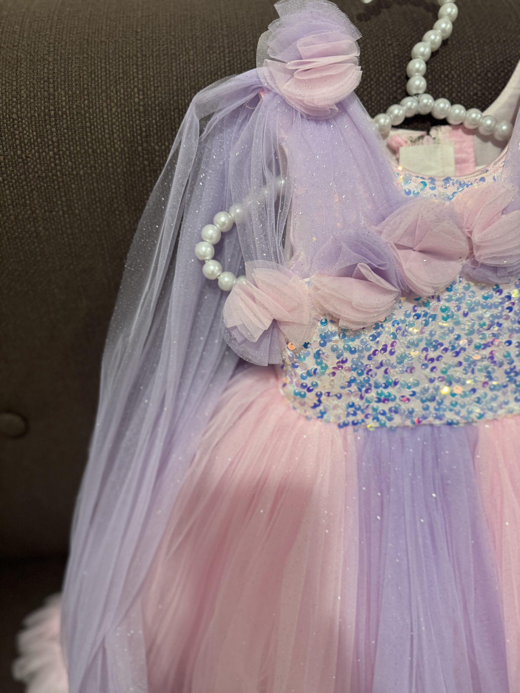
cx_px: 260
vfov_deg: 71.6
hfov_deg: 56.8
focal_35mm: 24
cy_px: 346
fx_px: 481
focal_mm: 6.76
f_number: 1.78
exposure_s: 1/60
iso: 250
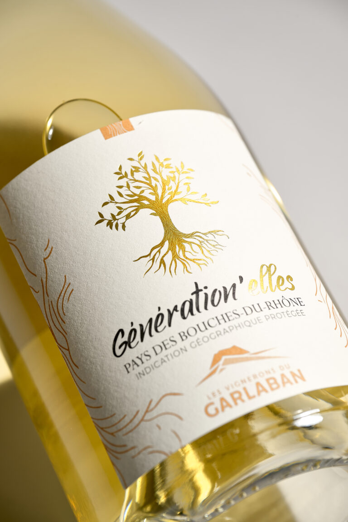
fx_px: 1595
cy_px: 261
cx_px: 174
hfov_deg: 12.5
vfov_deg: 18.6
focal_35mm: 110
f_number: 9
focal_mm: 110
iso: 32
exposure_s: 1/125
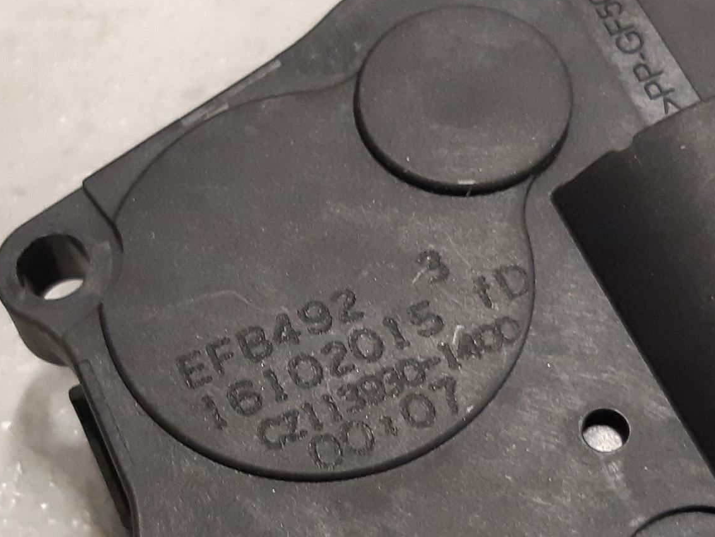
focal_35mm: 47
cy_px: 325
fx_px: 971
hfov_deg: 40.4
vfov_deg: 30.8
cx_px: 326
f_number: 1.7
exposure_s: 1/25
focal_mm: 3.93
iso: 200
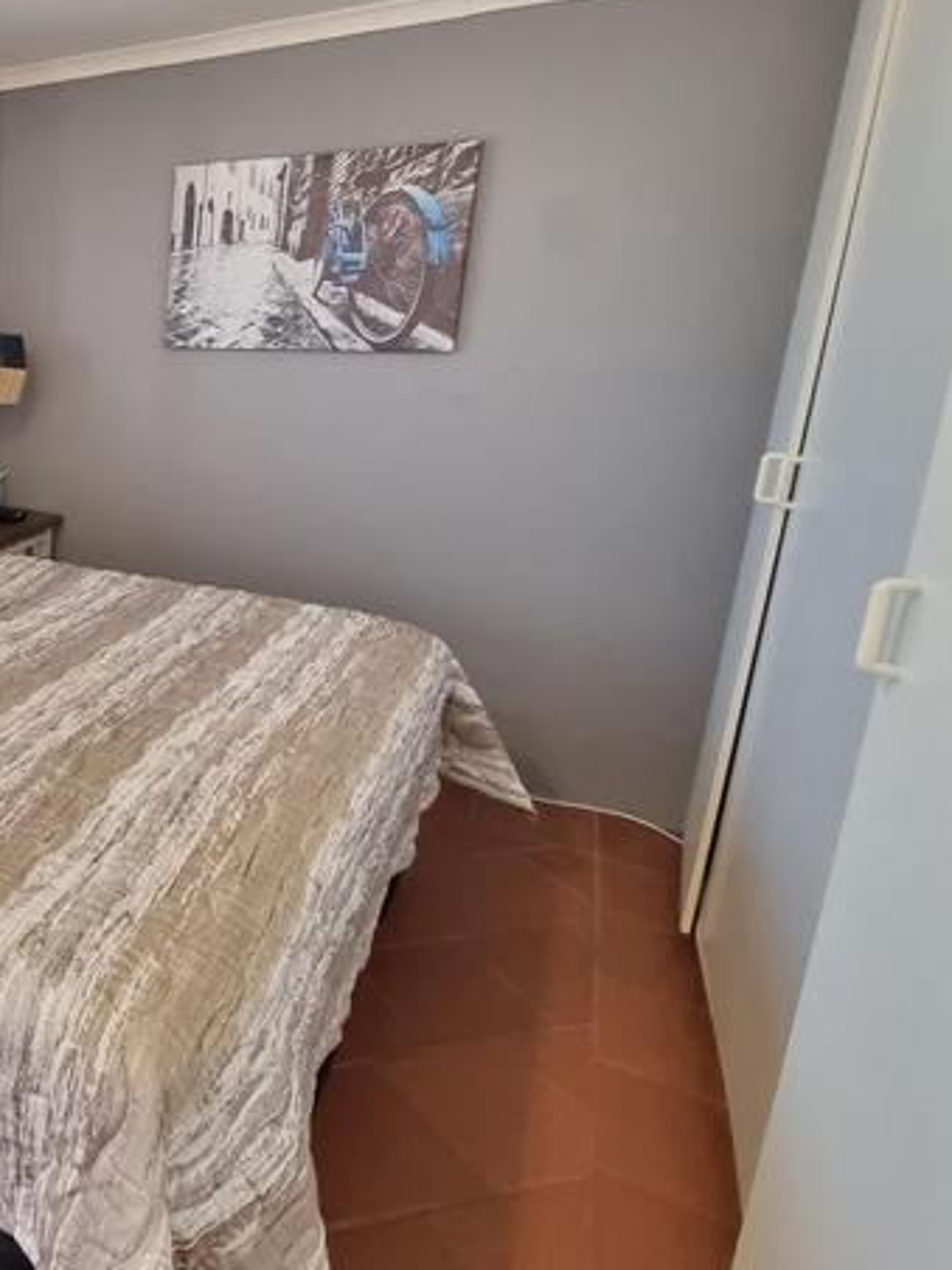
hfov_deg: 44.6
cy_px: 539
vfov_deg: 73.5
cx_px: -98
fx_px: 843
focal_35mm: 23
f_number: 2.2
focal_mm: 2.2
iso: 800
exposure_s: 1/25
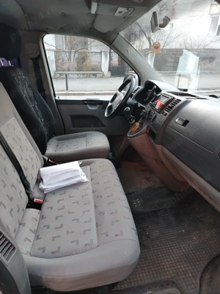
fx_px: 203
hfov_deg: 56.8
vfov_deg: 71.6
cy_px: 147
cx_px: 110
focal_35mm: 24
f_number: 1.75
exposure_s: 1/100
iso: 2144
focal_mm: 5.25
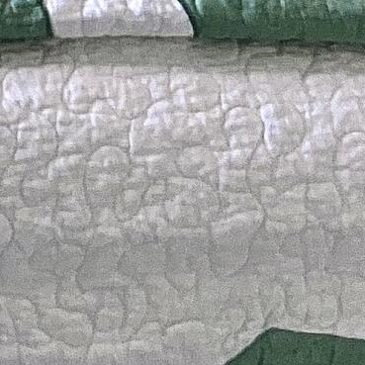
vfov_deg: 8.1
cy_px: -706
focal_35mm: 187
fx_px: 2231
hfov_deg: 8.4
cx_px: -575
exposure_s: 1/60
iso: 64
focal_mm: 5.7
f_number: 1.5
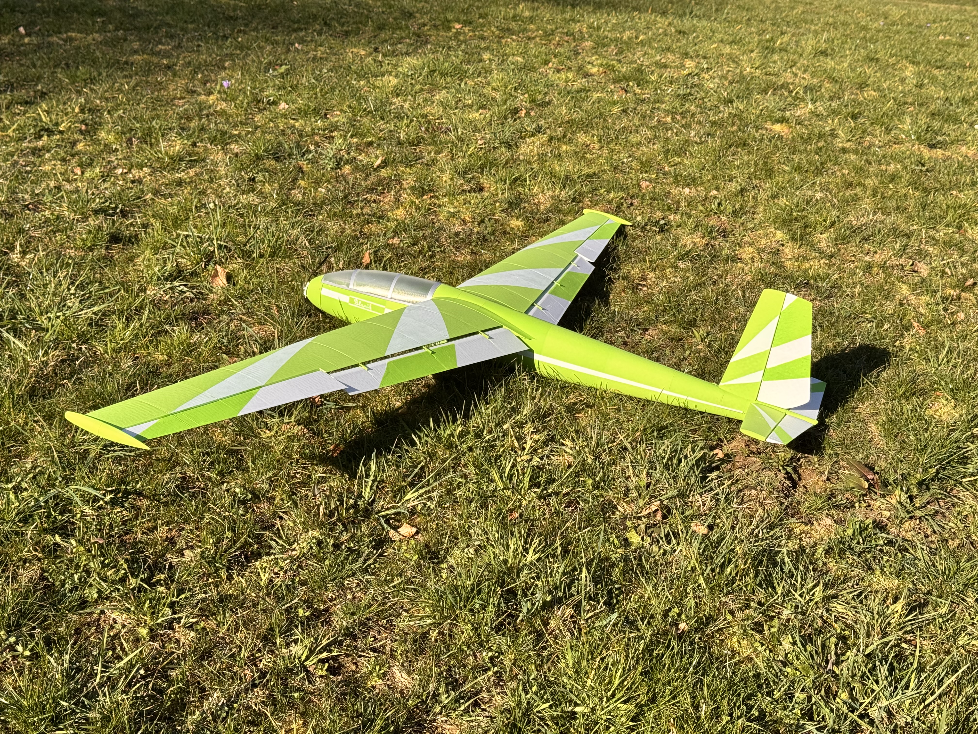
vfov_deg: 30.3
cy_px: 367
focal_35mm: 48
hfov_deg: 39.7
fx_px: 1356
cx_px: 489
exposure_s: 1/4049
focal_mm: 6.76
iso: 64
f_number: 1.78
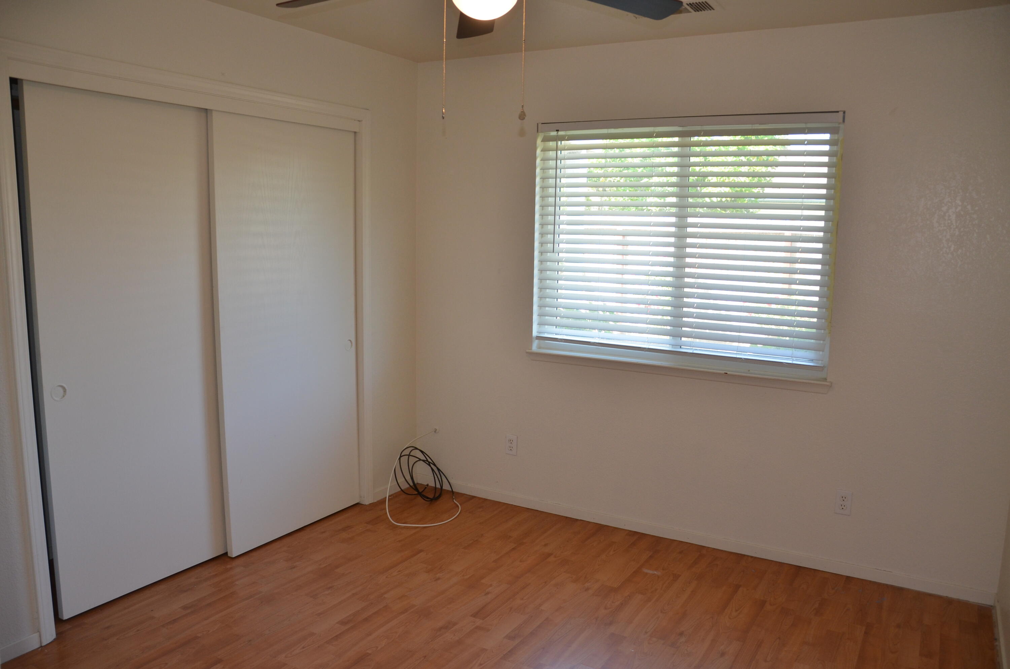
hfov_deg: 67.5
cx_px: 505
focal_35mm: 27
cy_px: 334
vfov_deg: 47.7
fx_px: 756
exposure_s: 1/100
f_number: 3.5
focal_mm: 18
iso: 400
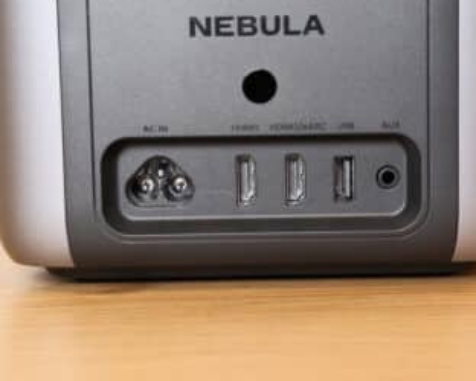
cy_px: 189
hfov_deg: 21.7
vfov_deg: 17.5
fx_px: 1240
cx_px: 273
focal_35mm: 88
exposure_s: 1/42
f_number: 8
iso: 3200
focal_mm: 50
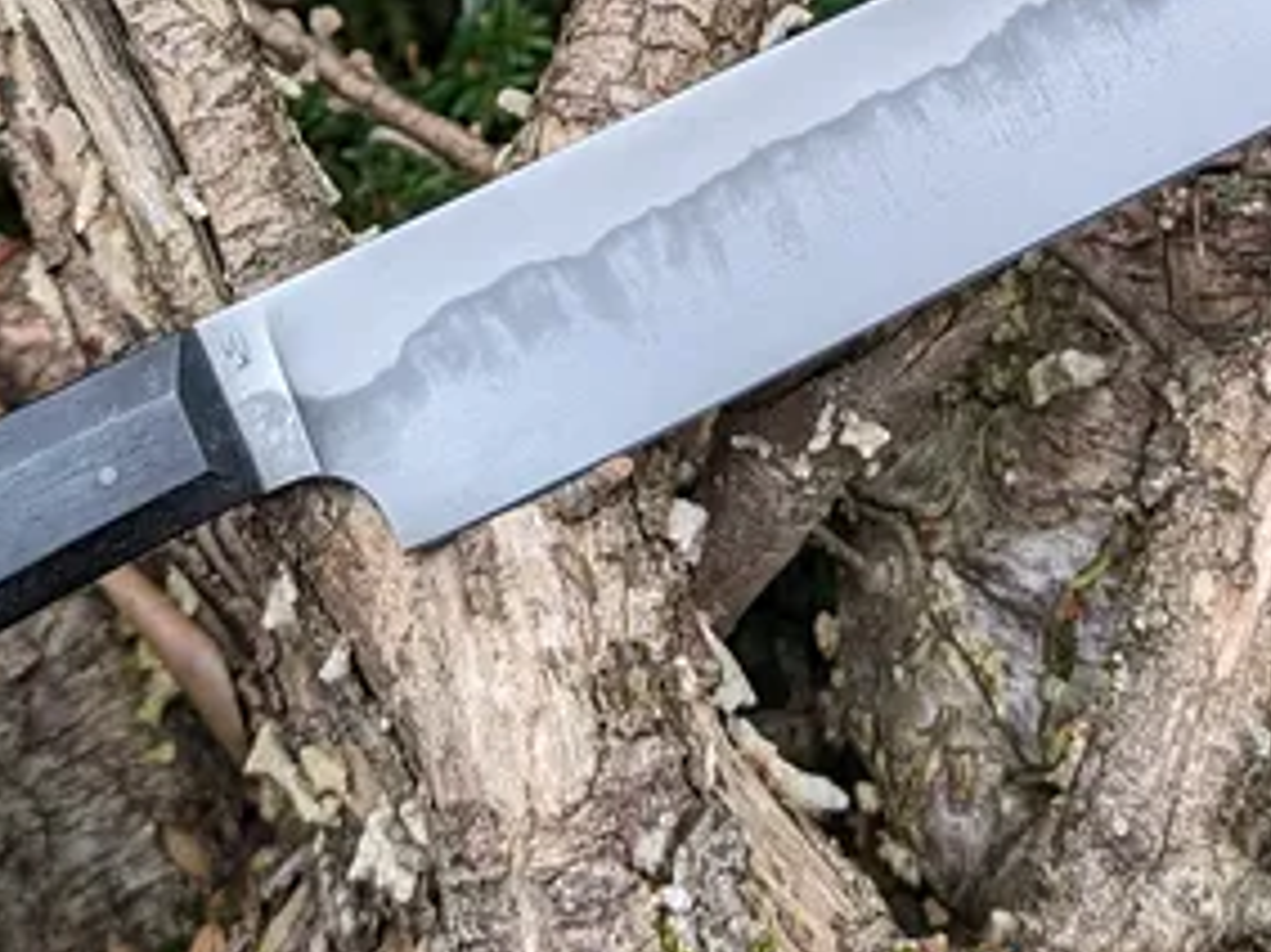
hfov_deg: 23.0
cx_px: 750
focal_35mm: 85
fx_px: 3120
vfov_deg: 17.1
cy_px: 83
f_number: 1.85
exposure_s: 1/311
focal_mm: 6.81
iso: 48
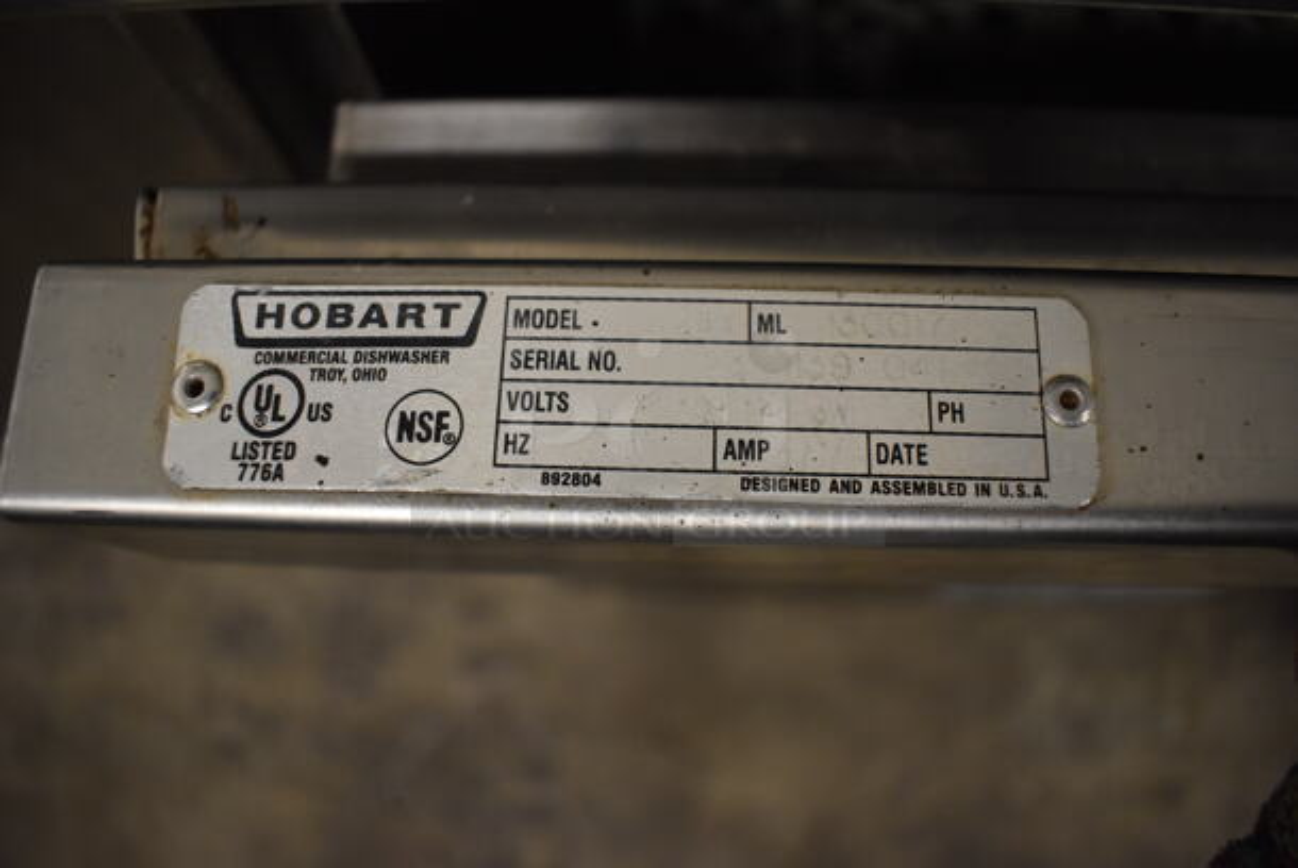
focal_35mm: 27
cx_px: 649
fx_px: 974
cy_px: 434
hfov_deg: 67.3
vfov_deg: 48.0
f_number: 3.5
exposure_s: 1/125
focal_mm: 18
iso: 2000
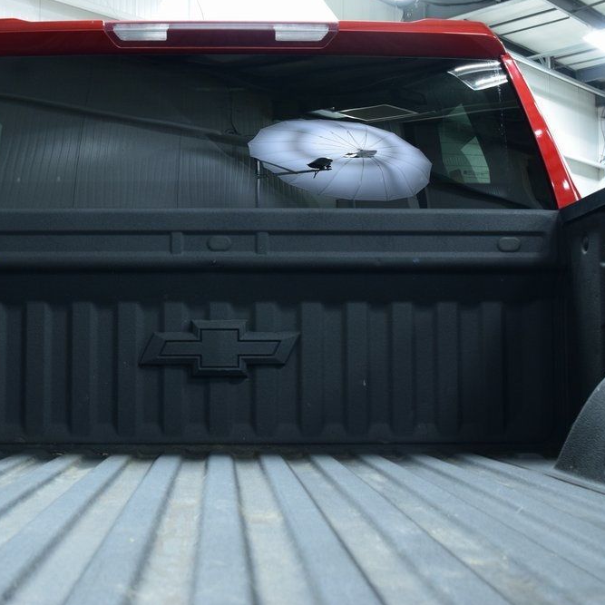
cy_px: 301
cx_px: 224
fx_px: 929
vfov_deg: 36.1
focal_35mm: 47
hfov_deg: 35.8
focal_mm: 24
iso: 1250
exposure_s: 1/15
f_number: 6.3
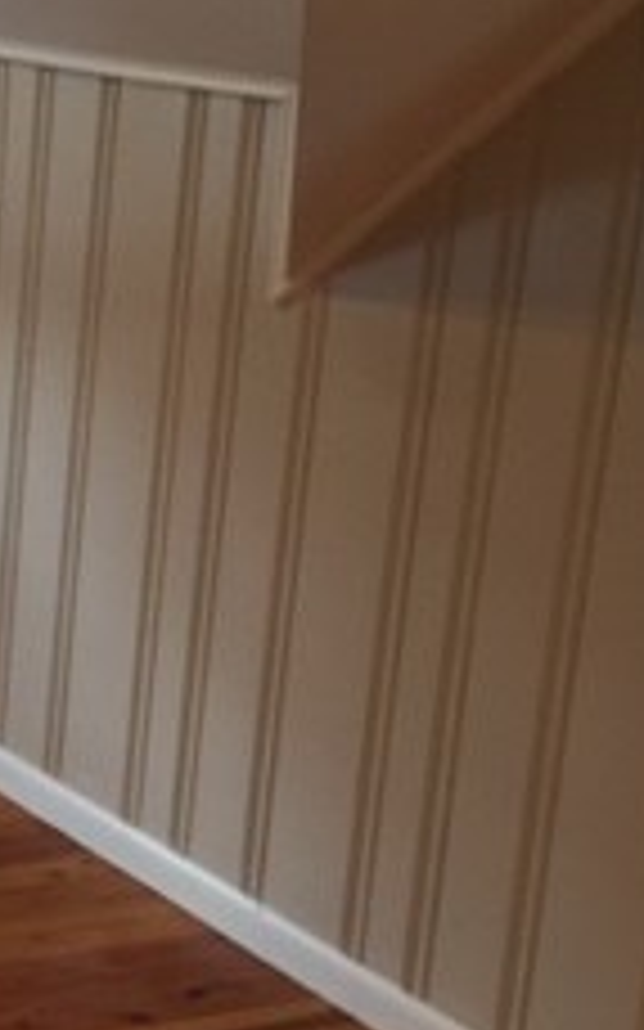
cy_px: 612
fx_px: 2417
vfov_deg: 24.1
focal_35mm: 86
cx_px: -518
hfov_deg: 13.6
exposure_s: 1/15
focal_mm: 4.15
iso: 40
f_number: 2.2
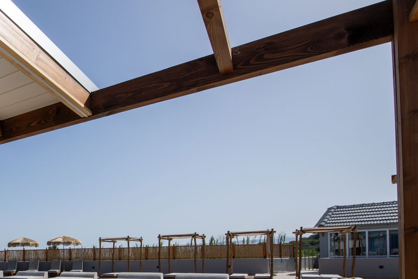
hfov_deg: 49.8
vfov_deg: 42.1
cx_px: -12
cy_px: 240
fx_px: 337
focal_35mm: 29
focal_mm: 14
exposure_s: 1/400
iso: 100
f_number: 10
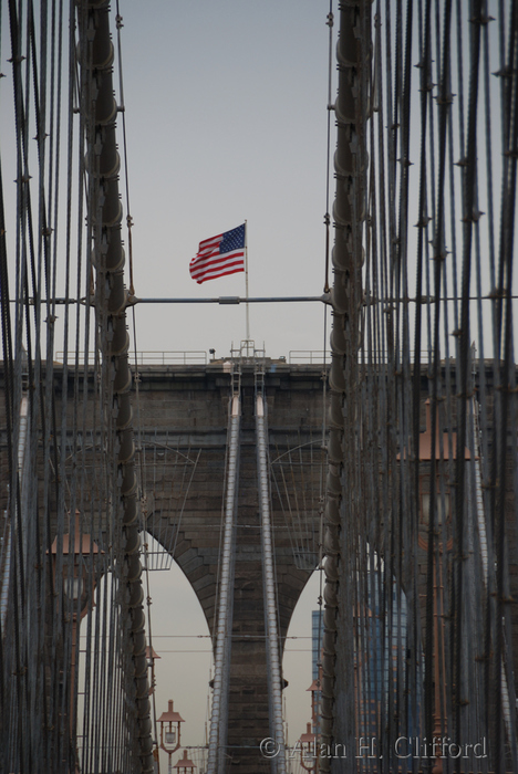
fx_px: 6462
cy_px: 387
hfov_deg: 4.6
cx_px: 259
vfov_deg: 6.9
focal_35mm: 300
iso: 100
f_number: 5.6
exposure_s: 1/100
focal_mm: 200
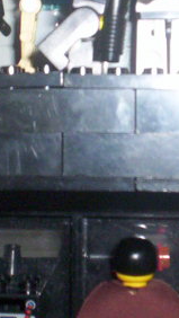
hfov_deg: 10.1
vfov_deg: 17.8
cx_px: 91
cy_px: 125
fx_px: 1011
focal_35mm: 120
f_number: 4.5
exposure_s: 1/60
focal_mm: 4.99
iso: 140
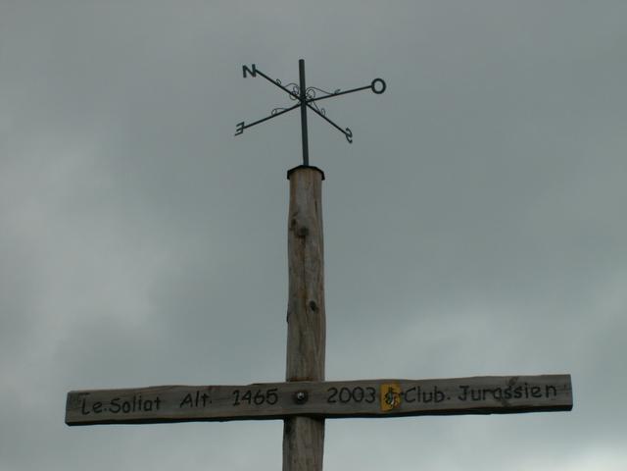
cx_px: 314
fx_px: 1014
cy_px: 236
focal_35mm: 56
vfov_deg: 26.1
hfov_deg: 34.3
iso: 50
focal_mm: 9.28
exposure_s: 1/200
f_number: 8
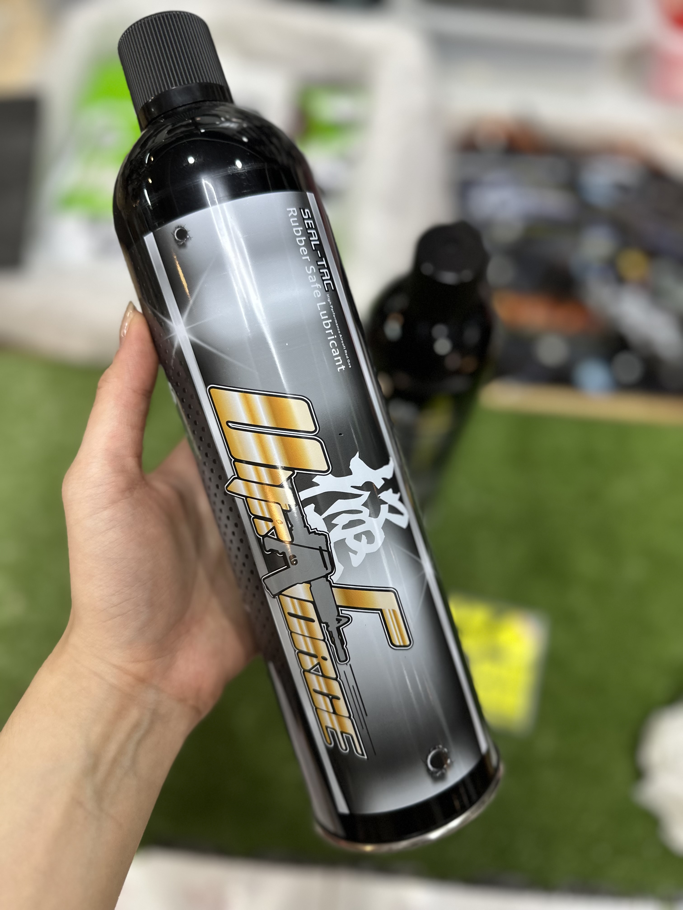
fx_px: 631
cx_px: 342
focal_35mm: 24
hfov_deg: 56.8
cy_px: 455
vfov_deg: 71.6
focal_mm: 6.86
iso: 160
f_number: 1.78
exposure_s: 1/50
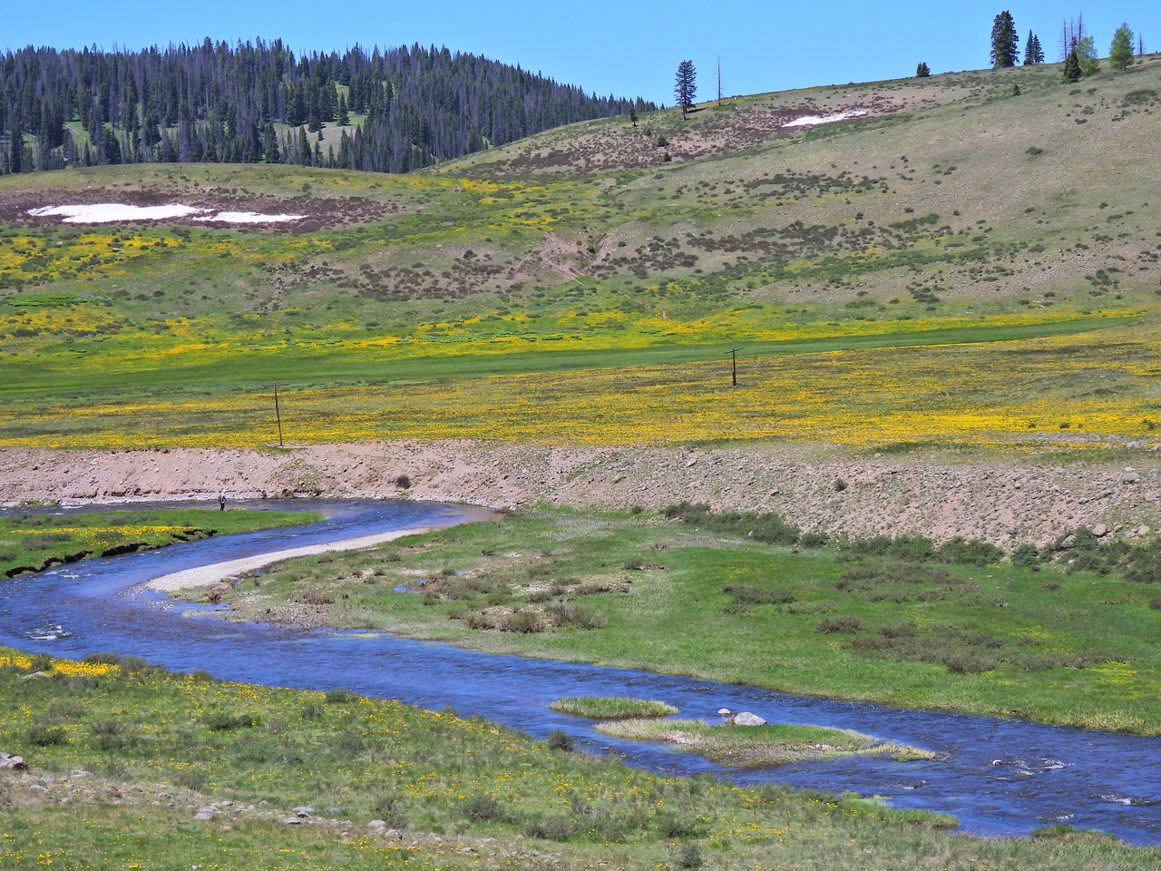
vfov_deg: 18.4
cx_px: 580
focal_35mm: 80
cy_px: 436
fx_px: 2683
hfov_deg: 24.4
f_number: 3.5
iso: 100
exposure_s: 1/1250
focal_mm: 14.3
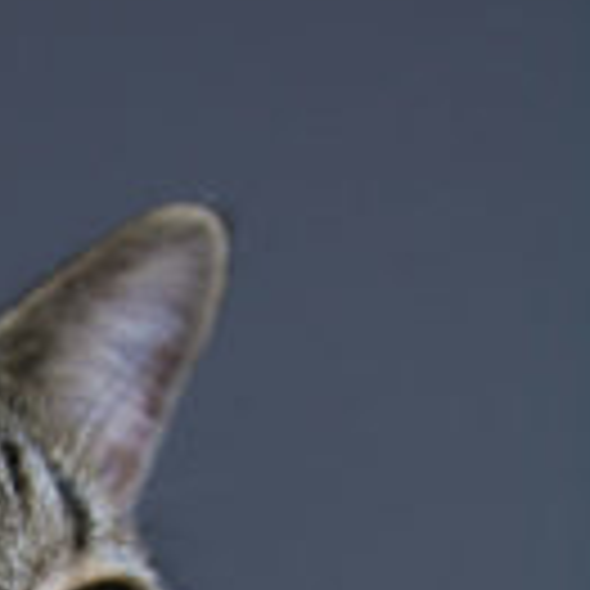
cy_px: 991
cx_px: -234
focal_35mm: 169
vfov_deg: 9.9
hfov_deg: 10.1
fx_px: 3258
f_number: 4
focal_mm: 29
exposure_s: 1/25
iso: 100
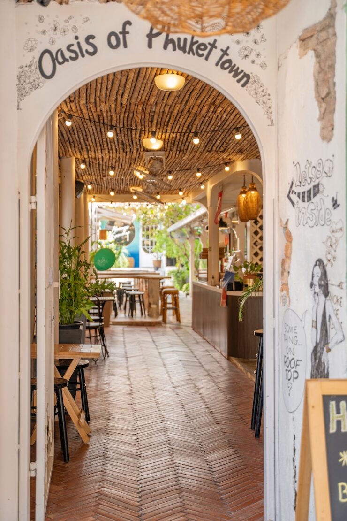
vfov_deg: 41.1
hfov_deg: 28.1
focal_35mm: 48
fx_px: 694
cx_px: 174
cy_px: 260
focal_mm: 48
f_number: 2.8
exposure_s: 1/80
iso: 100
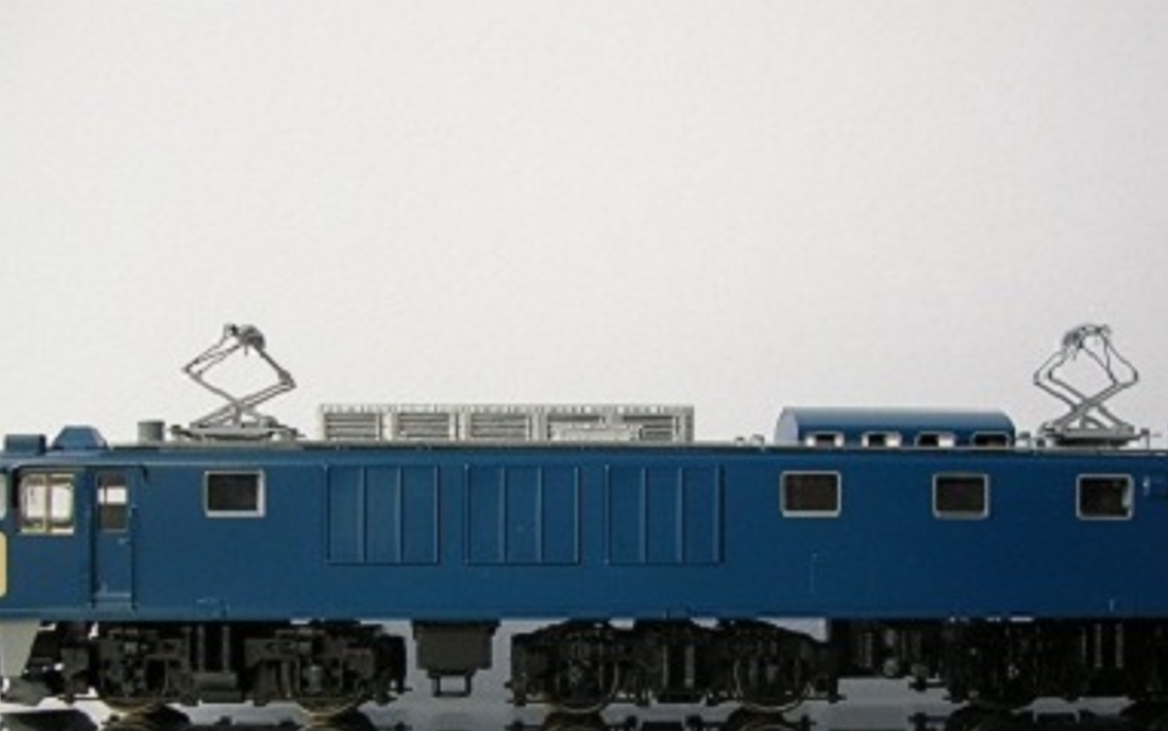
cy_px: 547
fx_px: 1528
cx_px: 656
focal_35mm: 48
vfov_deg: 26.5
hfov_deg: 41.8
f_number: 2.8
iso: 50
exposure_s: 1/42.6
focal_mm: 5.8
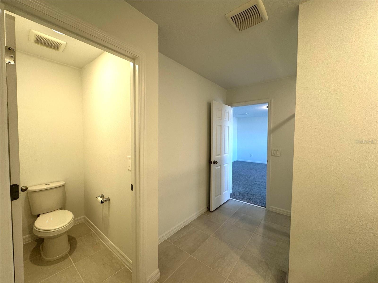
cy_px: 142
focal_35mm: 14
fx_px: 153
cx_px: 189
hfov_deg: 102.1
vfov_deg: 85.7
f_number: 2.2
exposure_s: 1/120
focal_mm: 2.22
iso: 160
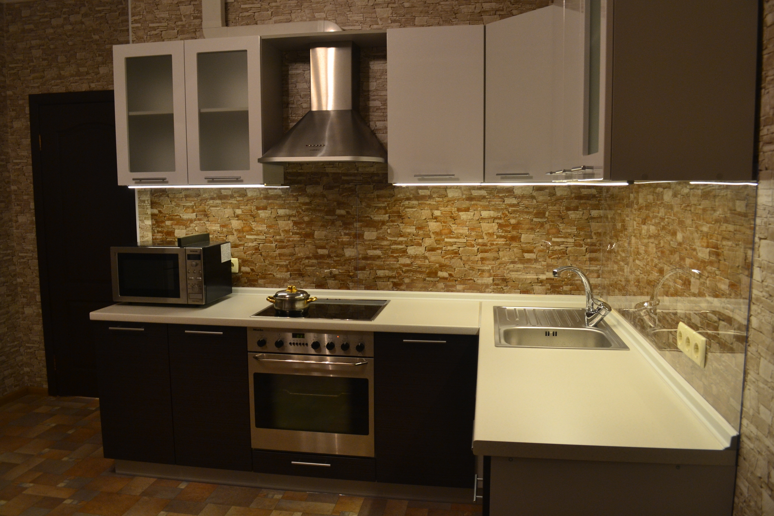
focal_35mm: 27
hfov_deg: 67.4
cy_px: 258
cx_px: 387
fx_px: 580
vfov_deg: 47.9
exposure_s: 1/15
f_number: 6.3
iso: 640
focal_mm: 18
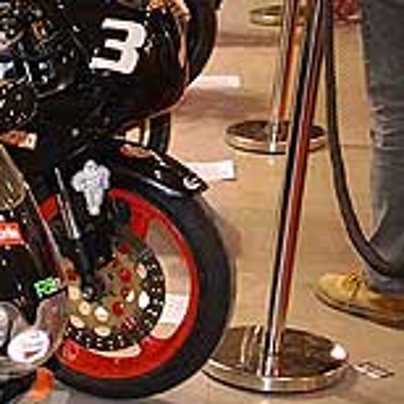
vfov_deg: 15.2
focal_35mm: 113
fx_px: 1492
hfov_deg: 14.3
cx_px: -231
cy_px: 404
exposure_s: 1/60
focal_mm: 28
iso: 1100
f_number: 4
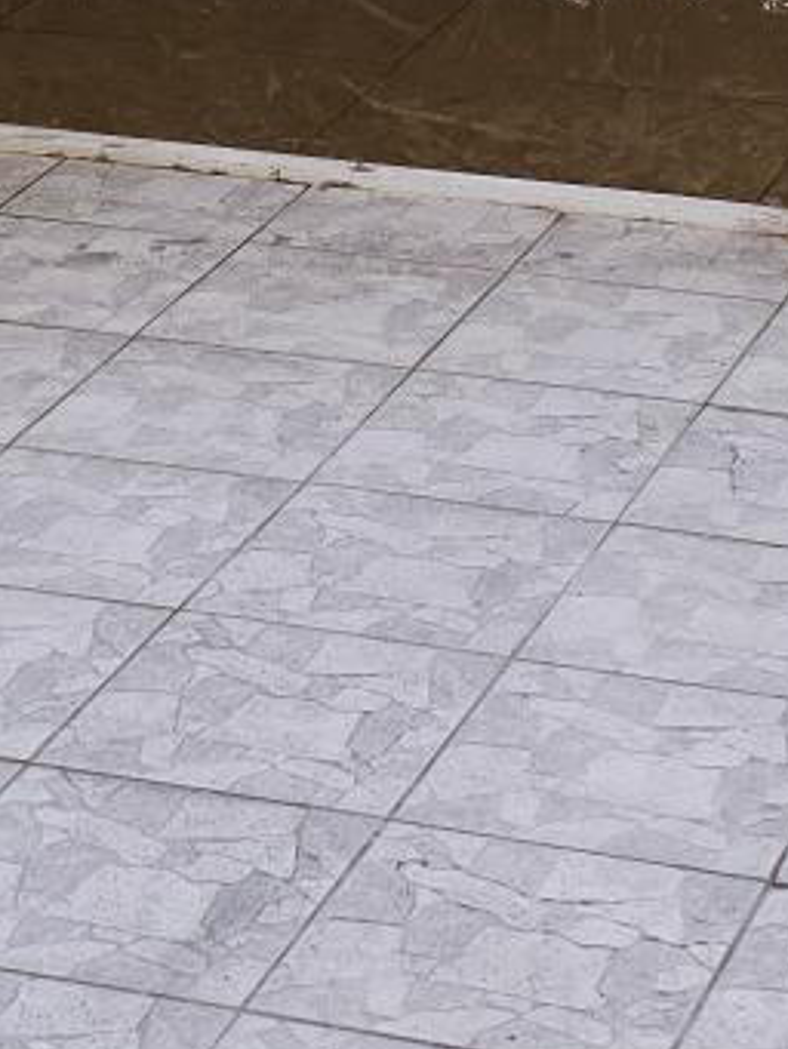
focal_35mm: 135
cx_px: 480
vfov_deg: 14.1
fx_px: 4095
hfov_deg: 11.0
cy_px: -261
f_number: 1.7
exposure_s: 1/120
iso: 250
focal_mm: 6.3
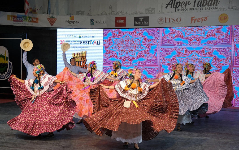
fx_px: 417
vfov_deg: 20.3
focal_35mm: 64
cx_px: 120
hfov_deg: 32.0
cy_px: 80
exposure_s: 1/250
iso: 800
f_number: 2.8
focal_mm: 41.4
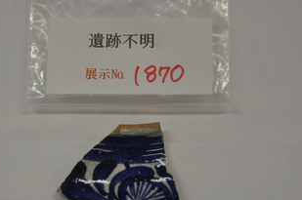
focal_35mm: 136
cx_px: 112
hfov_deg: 15.1
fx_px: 1139
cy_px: 131
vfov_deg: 10.0
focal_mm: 62
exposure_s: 1/200
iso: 800
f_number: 5.3
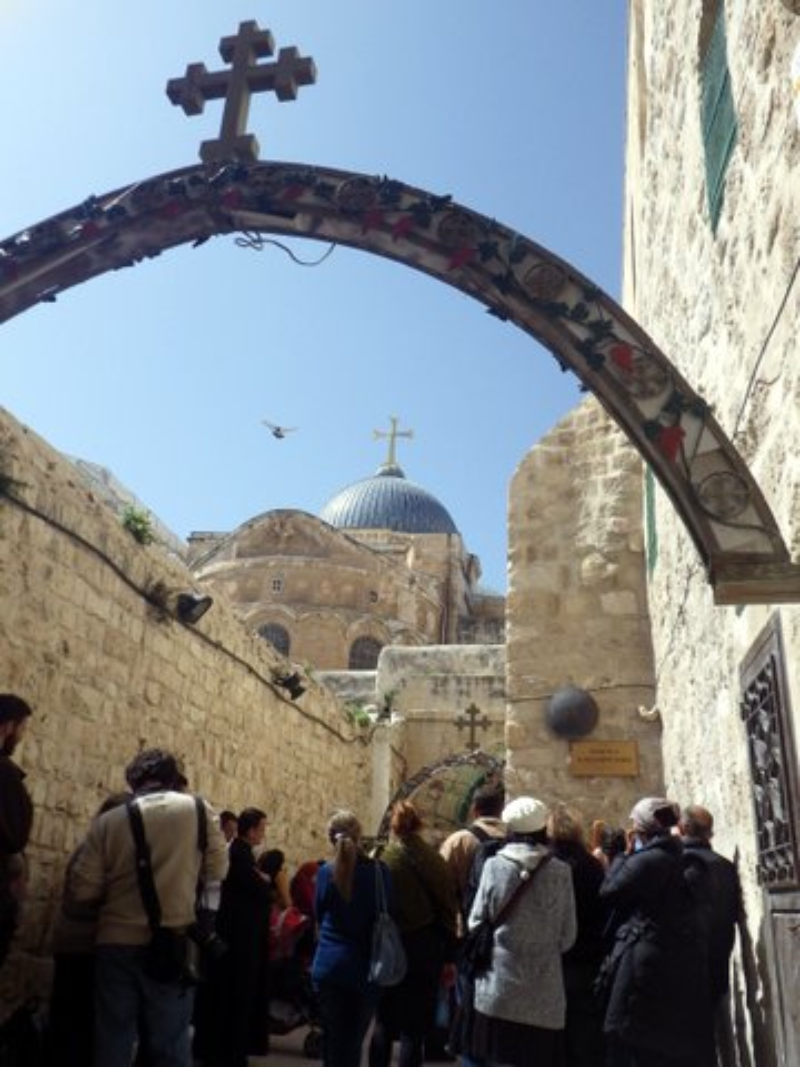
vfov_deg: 63.4
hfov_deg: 49.7
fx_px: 863
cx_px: 400
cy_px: 534
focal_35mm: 28
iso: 125
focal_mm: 5
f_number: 4.2
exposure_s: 1/1000
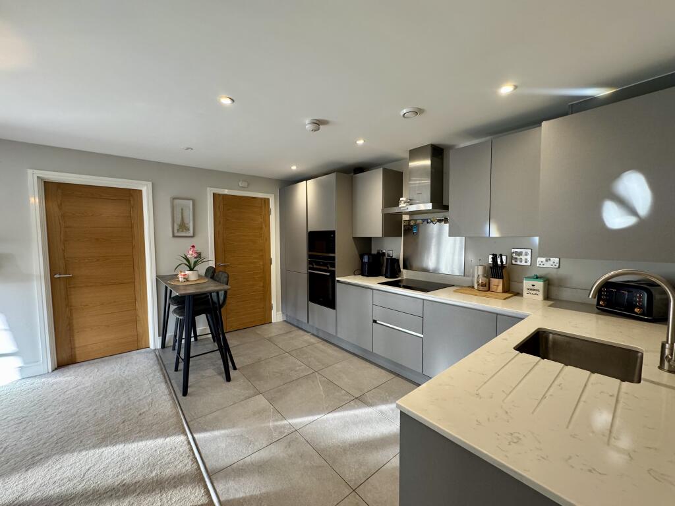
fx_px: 273
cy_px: 253
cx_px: 338
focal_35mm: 14
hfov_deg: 102.1
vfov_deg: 85.7
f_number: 2.2
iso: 200
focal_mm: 2.22
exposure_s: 1/100
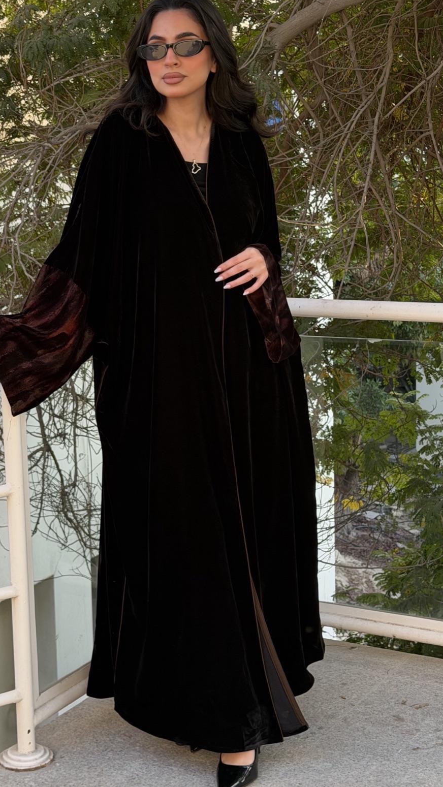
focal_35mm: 54
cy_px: 393
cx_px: 186
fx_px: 1127
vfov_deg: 38.5
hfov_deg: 22.2
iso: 64
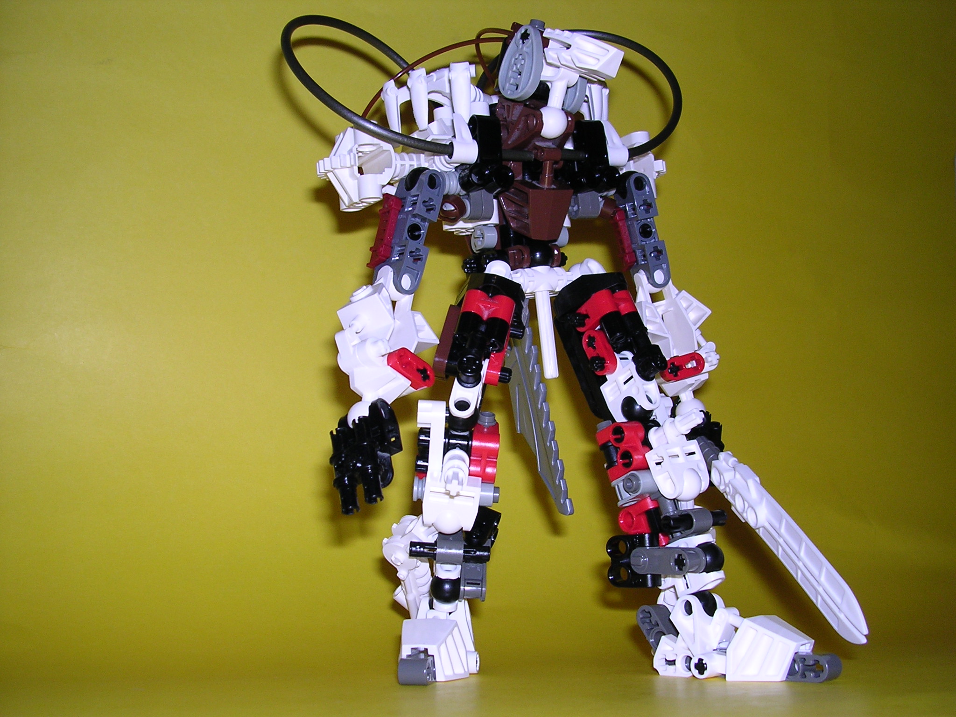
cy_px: 358
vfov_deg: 37.7
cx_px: 478
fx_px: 1049
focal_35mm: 38
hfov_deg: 49.0
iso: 100
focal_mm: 5.8
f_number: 2.8
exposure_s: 1/60.1
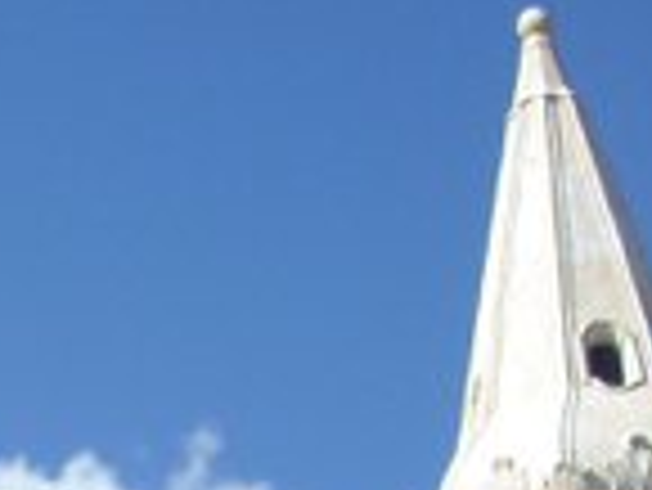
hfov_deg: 9.2
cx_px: -288
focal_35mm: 210
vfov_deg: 6.7
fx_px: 3959
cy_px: 1182
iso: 100
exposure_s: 1/250
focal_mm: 6.2
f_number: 8
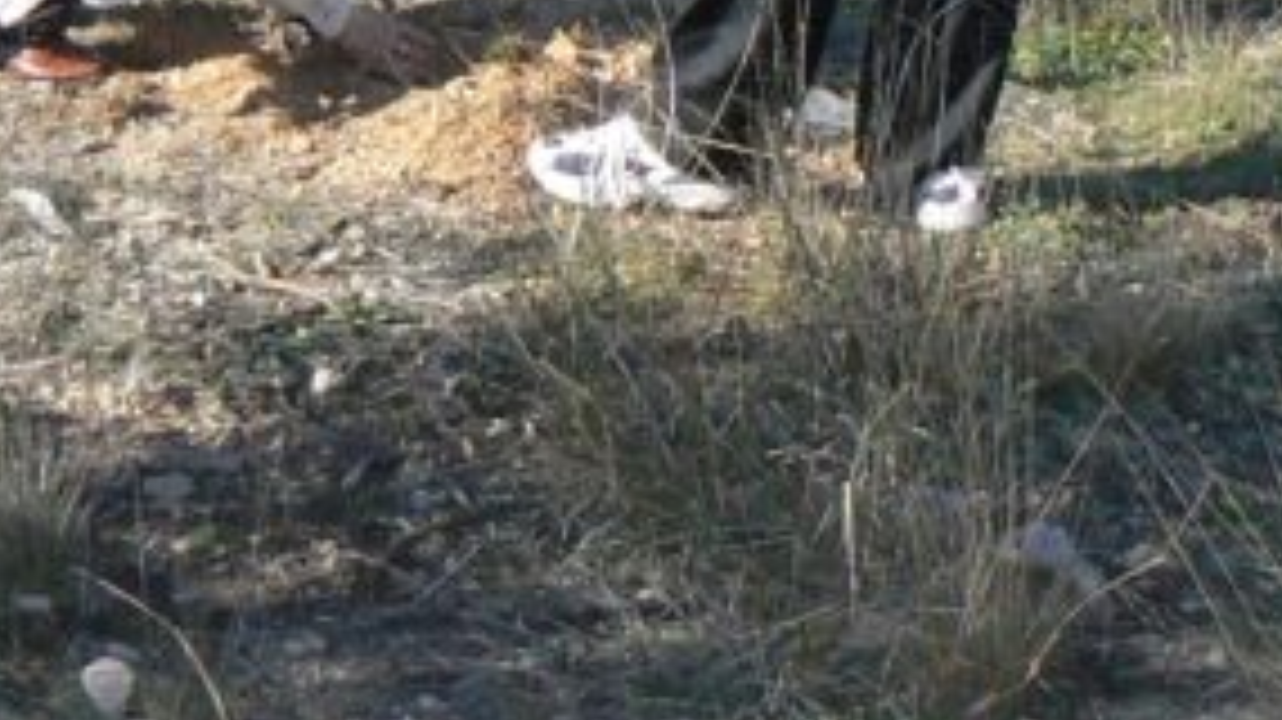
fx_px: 4485
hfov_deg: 16.2
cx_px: 337
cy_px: -598
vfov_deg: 8.8
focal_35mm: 132
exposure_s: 1/800
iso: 100
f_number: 4
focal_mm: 6
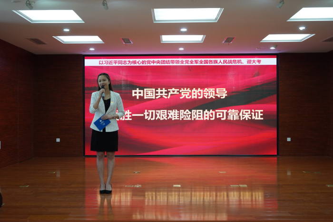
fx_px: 398
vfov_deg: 31.2
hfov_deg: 45.4
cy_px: 111
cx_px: 166
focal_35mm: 43
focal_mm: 43
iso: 2500
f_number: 6.3
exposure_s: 1/80
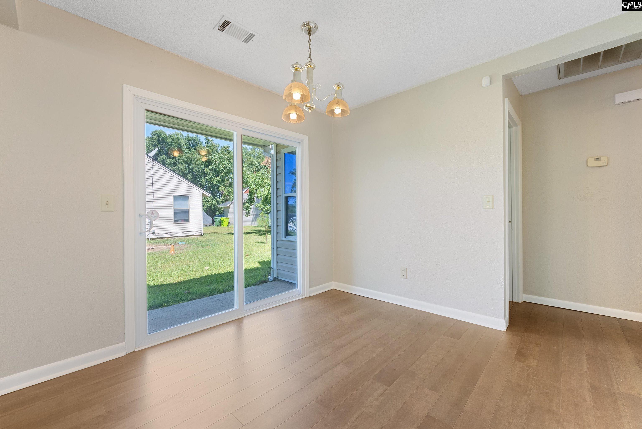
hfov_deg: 104.2
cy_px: 214
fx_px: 250
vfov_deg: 81.3
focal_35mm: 14
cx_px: 321
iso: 200
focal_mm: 14
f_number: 9
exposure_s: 1/2.5
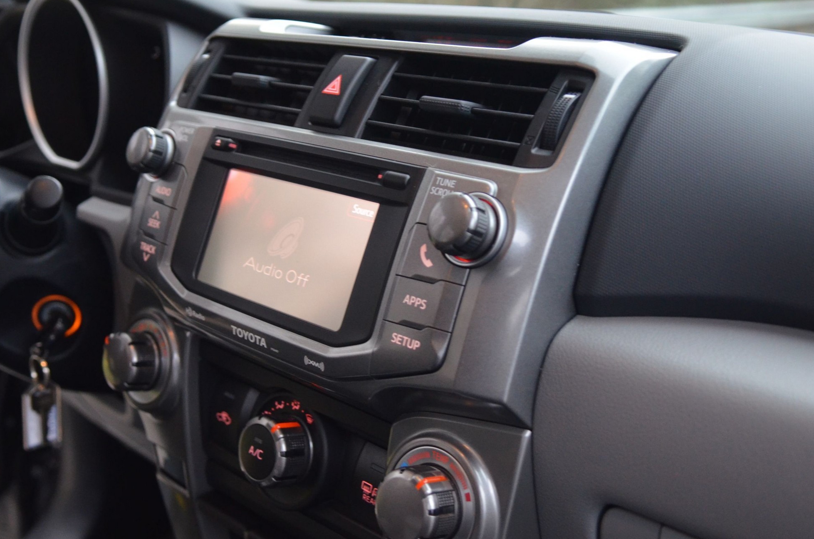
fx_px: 1038
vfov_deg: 29.1
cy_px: 268
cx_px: 362
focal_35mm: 46
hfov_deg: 42.8
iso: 1600
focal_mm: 24
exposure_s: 1/40
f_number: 2.8
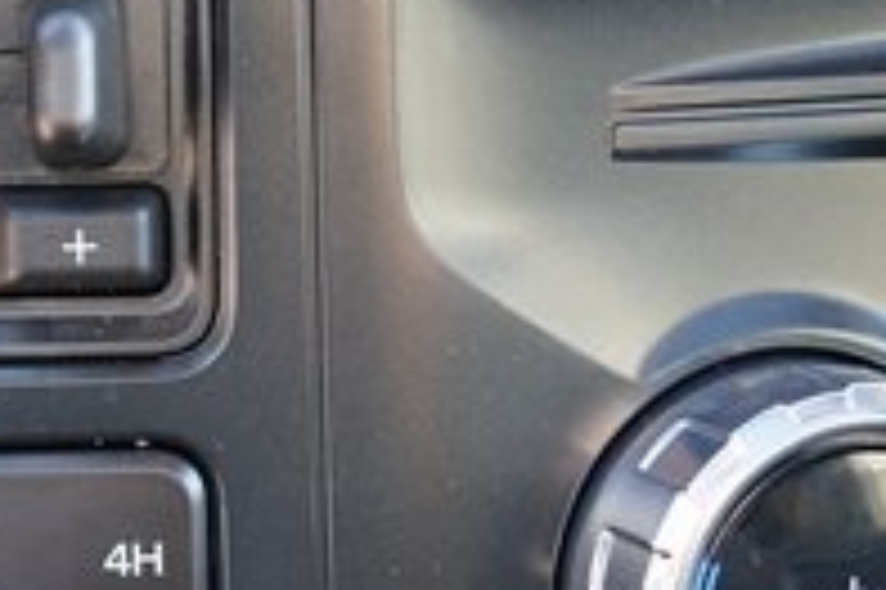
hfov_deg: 15.9
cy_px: 462
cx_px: 81
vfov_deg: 10.7
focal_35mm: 127
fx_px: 3123
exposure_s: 1/60
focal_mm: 39
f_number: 4
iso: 1000
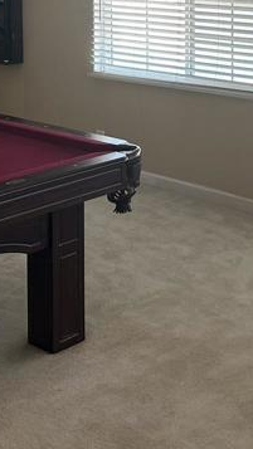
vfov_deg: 26.6
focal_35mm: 75
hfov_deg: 16.0
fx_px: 894
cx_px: 205
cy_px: -4
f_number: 1.78
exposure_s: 1/120
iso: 125
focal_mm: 6.86
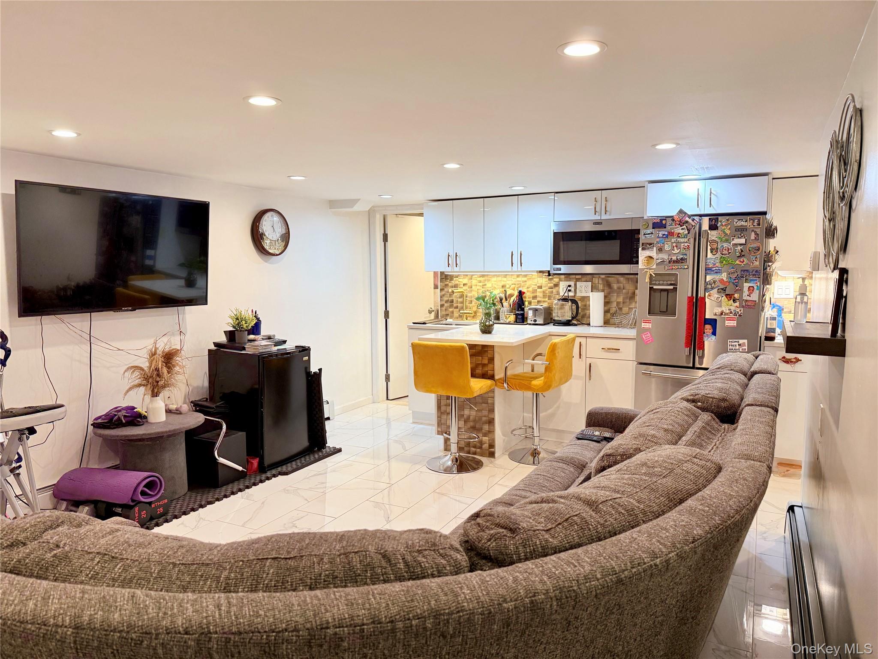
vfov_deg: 56.8
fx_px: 609
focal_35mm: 24
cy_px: 330
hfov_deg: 71.6
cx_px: 439
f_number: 1.78
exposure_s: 1/120
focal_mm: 6.76
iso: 160
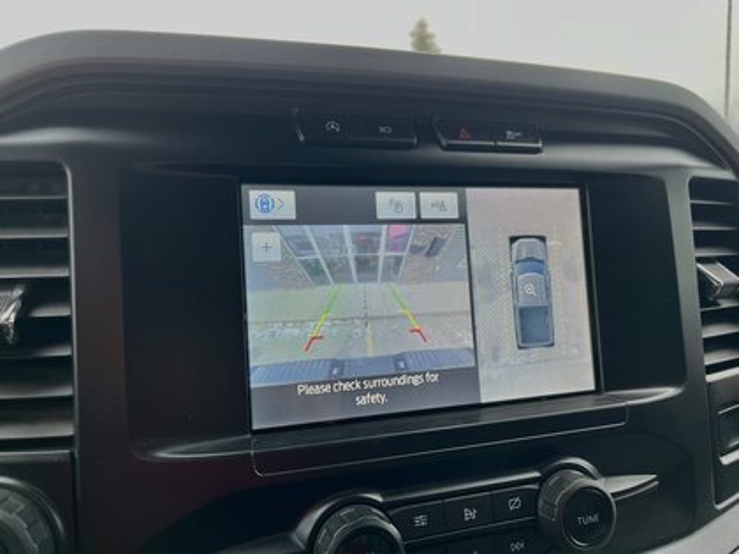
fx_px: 555
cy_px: 277
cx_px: 370
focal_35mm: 26
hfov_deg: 67.3
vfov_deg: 53.1
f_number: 1.6
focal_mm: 5.1
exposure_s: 1/122
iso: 40
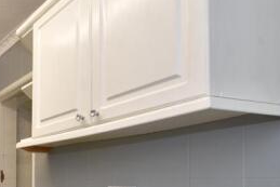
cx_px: -71
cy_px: 180
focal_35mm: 38
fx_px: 296
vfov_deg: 32.7
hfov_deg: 36.4
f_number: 8
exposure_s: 1/10
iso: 100
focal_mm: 10
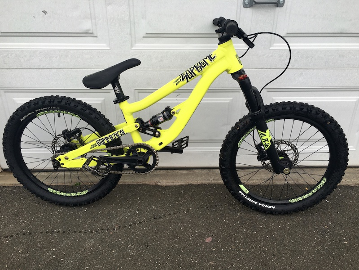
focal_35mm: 29
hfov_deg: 61.7
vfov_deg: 48.2
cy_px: 135
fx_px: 301
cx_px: 180
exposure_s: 1/195
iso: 25
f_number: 2.2
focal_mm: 4.15
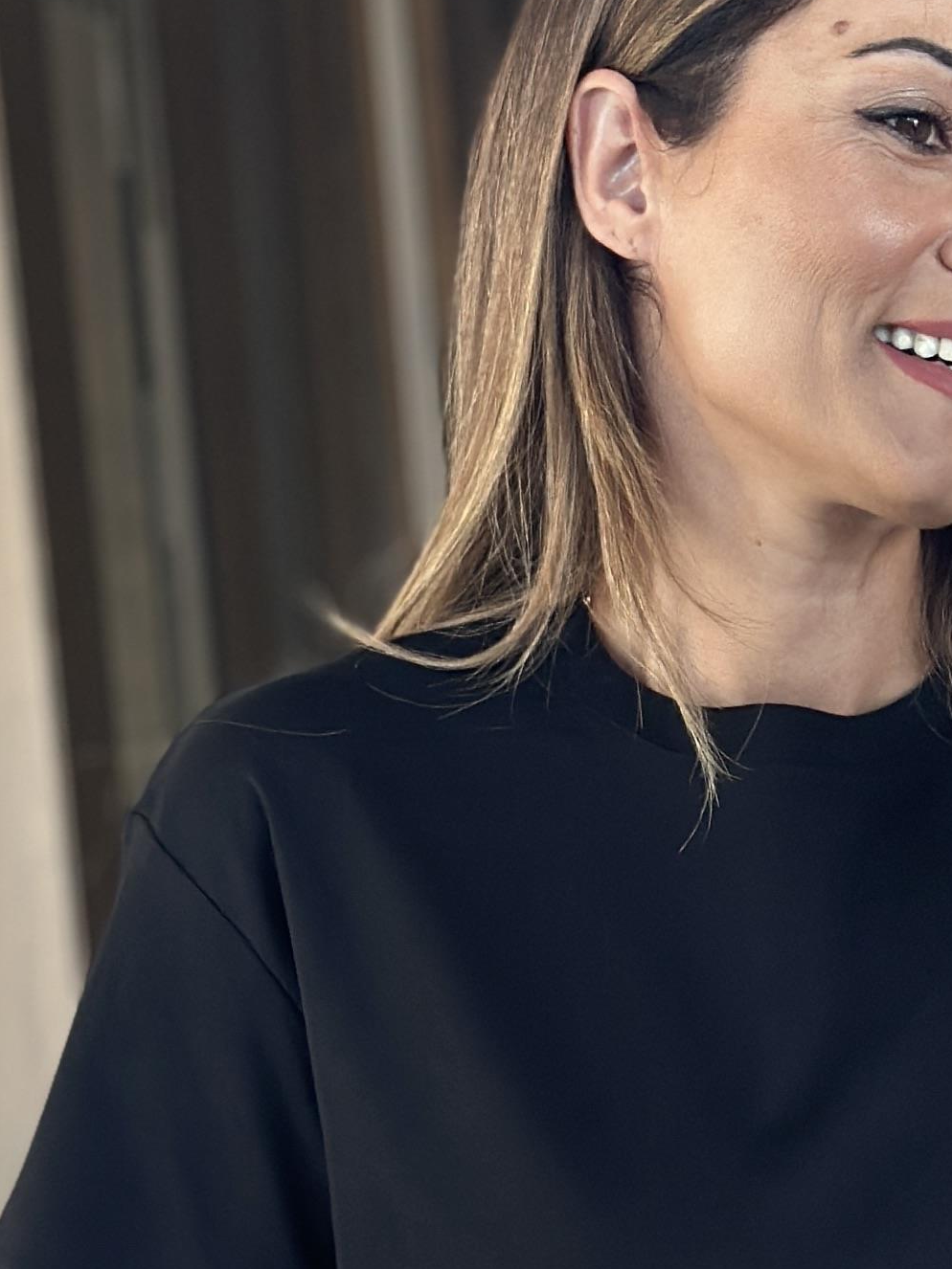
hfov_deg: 10.1
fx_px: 5355
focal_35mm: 146
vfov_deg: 13.3
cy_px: 1334
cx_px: 925
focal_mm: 6.86
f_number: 1.78
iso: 160
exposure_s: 1/60
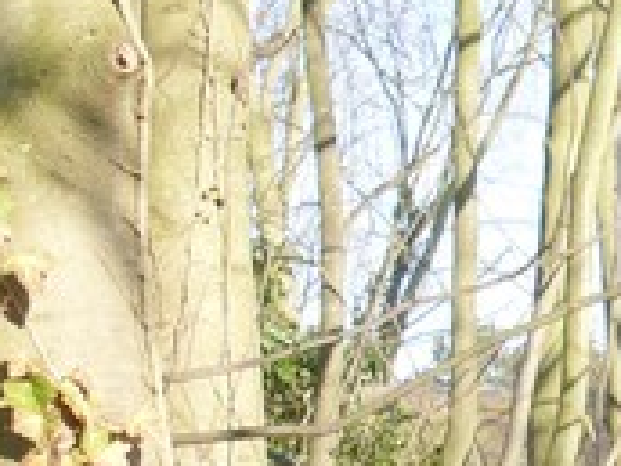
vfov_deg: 10.5
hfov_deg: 13.3
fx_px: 2458
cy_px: 677
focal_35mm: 137
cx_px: 1043
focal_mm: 6.3
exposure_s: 1/250
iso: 80
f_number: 2.8
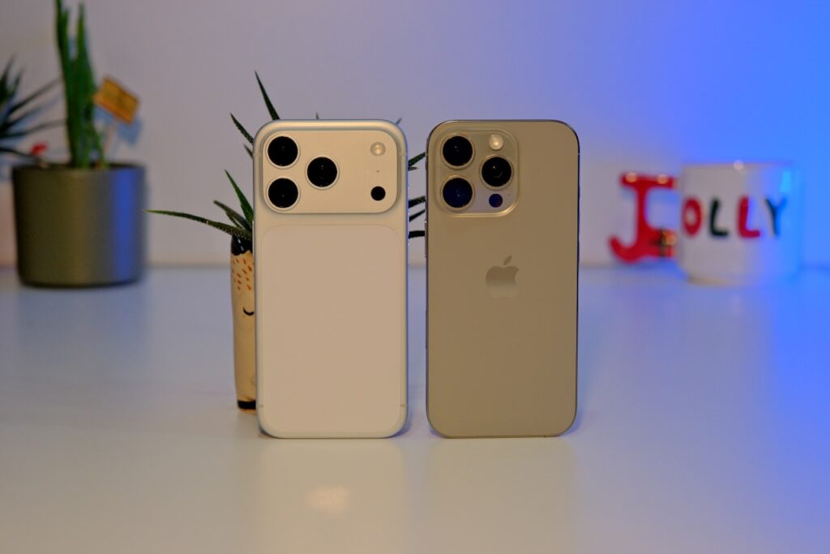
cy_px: 277
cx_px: 415
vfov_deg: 18.7
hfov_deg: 27.7
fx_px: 1683
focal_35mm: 73
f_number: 4
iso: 1250
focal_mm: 48.5
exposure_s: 1/75
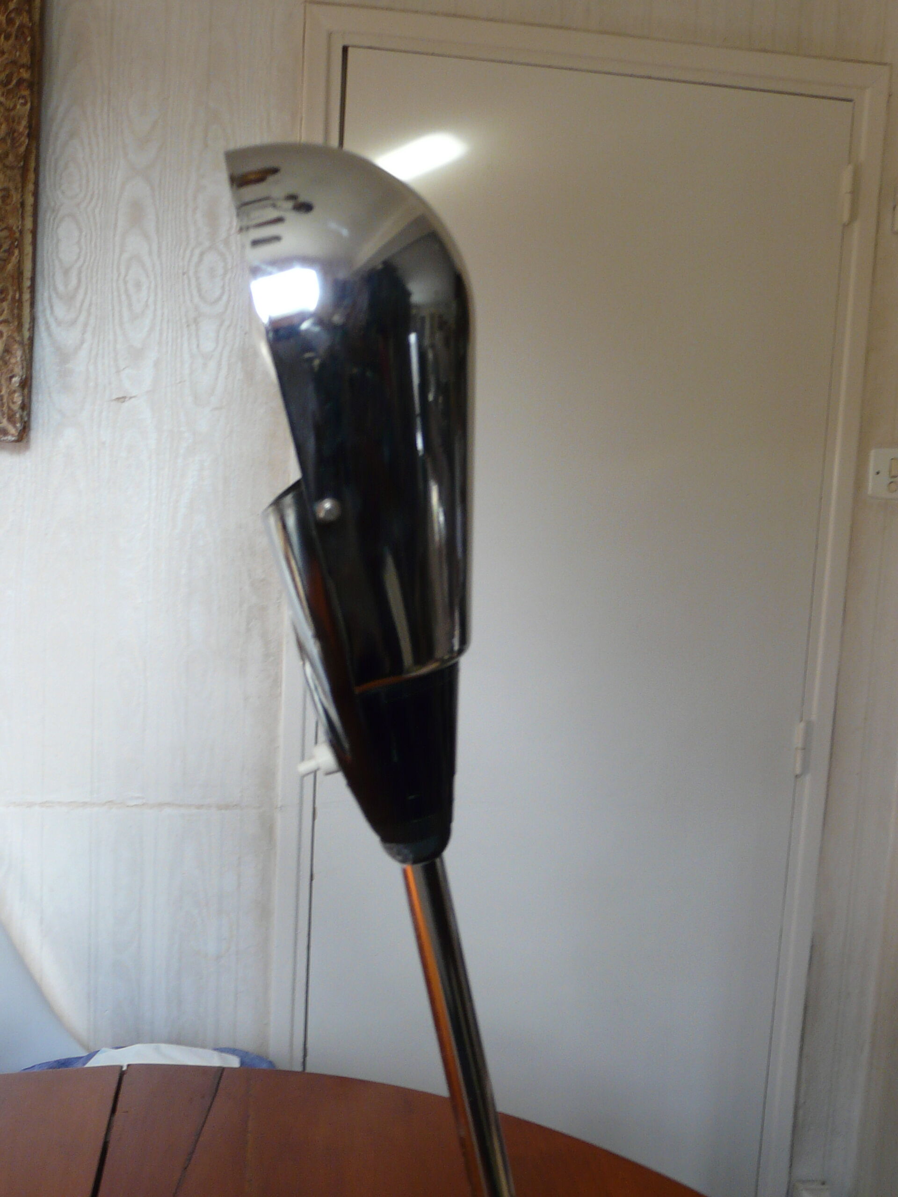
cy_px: 598
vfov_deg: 49.0
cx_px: 449
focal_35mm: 38
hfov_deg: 37.7
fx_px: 1314
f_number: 2.8
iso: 125
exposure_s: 1/30
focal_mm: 4.9
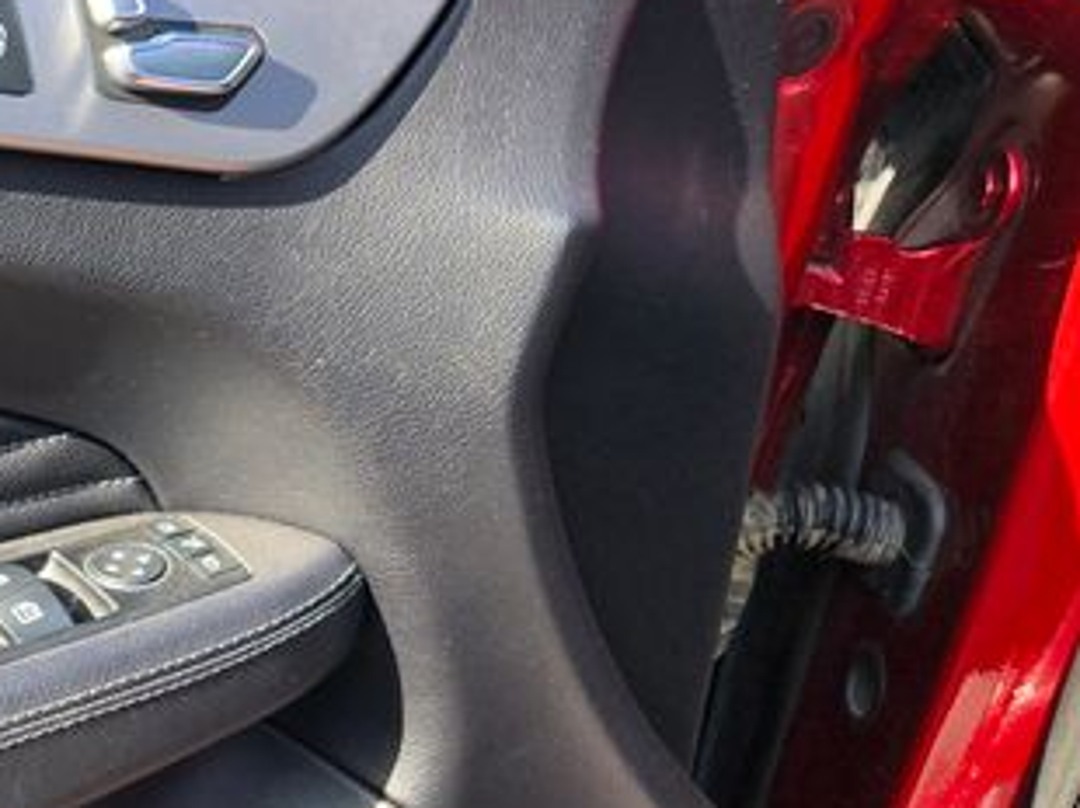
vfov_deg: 19.3
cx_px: -533
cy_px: 571
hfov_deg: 21.6
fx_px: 2369
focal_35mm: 76
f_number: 1.8
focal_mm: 5.4
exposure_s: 1/673
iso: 80
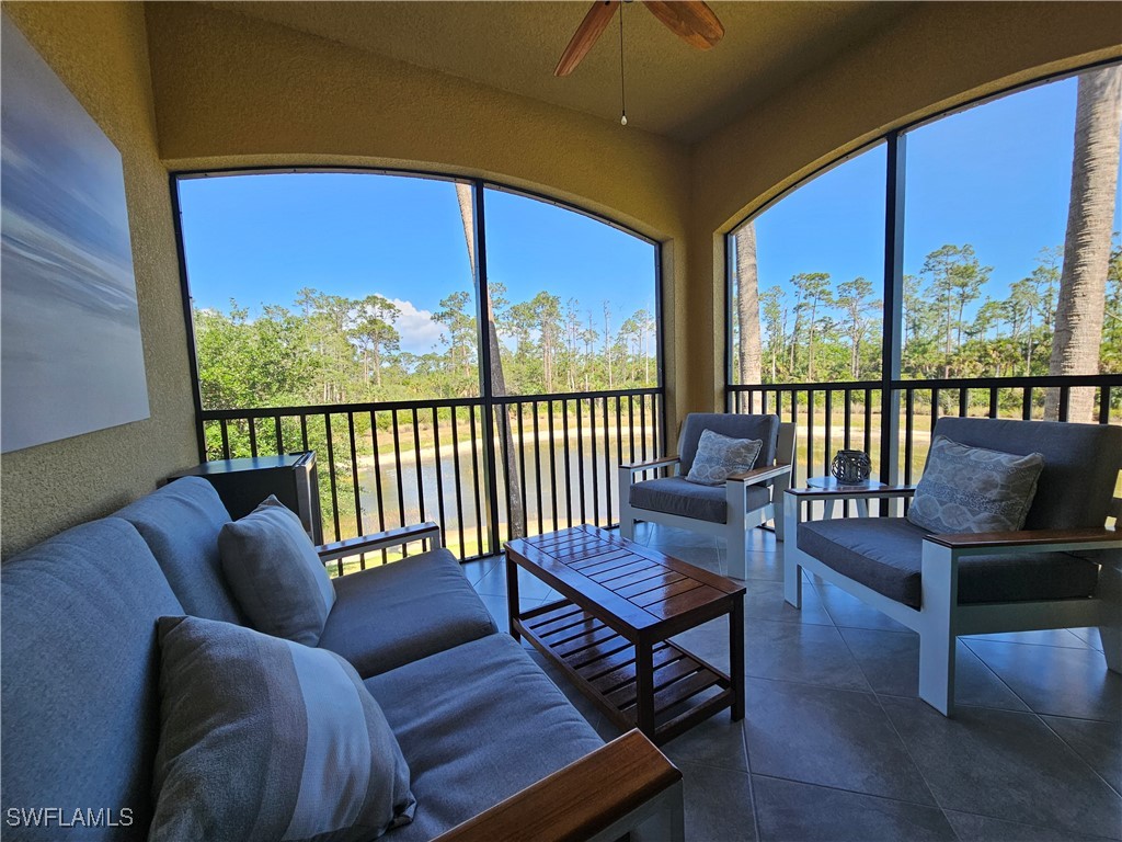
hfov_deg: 106.2
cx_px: 561
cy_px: 421
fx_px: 421
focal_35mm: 13
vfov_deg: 89.9
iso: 64
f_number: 2.2
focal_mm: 2.2
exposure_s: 1/298
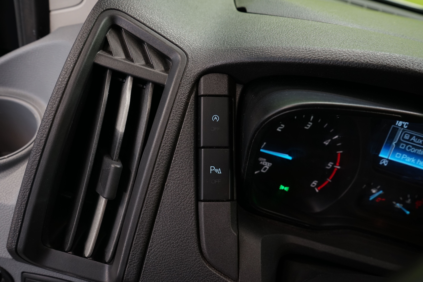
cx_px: 212
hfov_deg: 63.7
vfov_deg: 45.0
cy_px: 141
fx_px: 341
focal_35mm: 29
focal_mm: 29
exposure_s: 1/15
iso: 800
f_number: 6.3
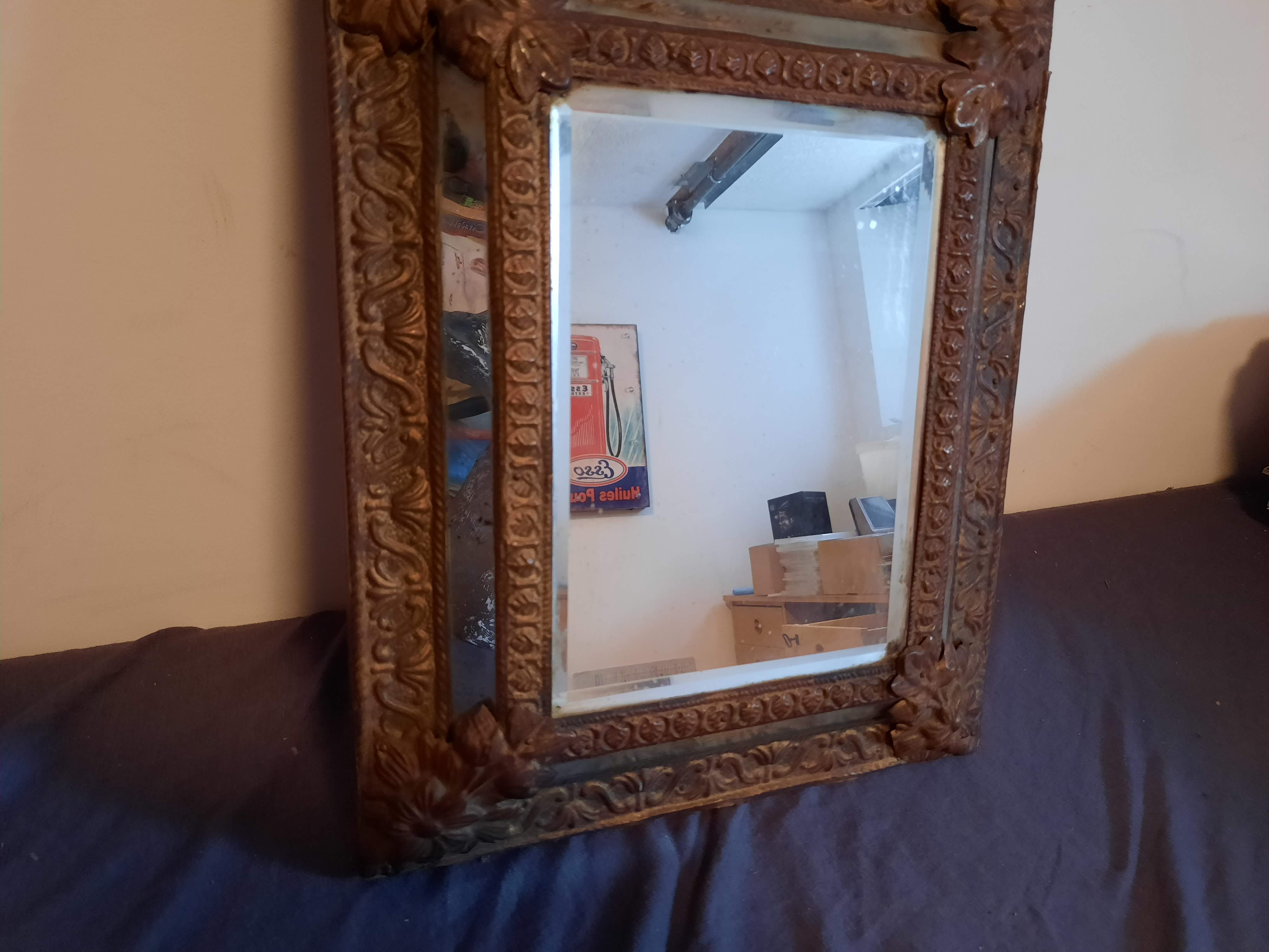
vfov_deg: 54.9
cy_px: 476
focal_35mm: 25
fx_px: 916
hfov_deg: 69.4
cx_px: 634
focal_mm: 4.6
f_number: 2
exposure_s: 1/25
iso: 400
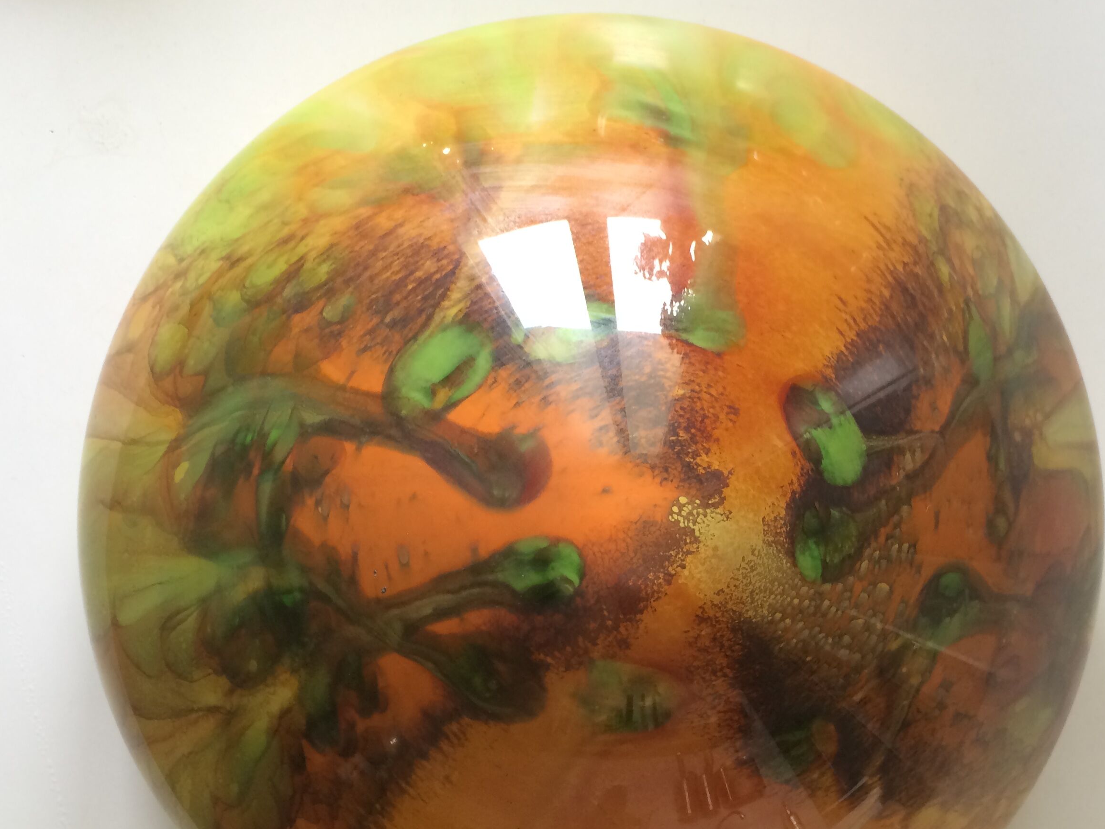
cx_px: 658
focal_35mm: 41
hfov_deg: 45.5
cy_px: 530
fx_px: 1309
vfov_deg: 34.9
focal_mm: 4.15
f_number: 2.2
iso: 100
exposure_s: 1/33
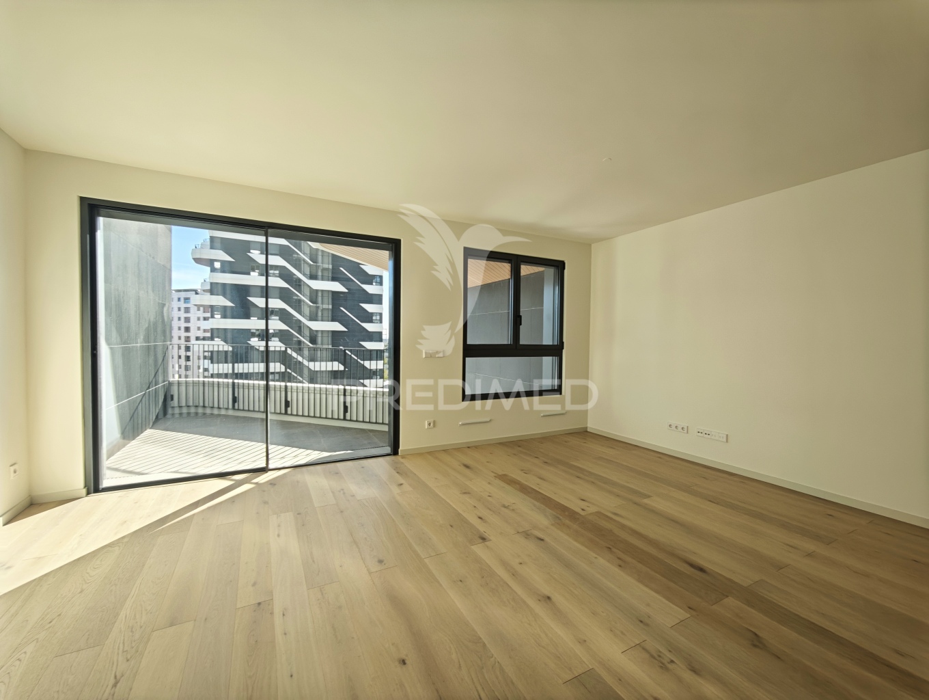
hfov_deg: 102.0
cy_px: 350
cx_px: 464
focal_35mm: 14
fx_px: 376
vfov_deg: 85.8
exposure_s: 1/130
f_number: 2.2
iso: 50
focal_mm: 2.16
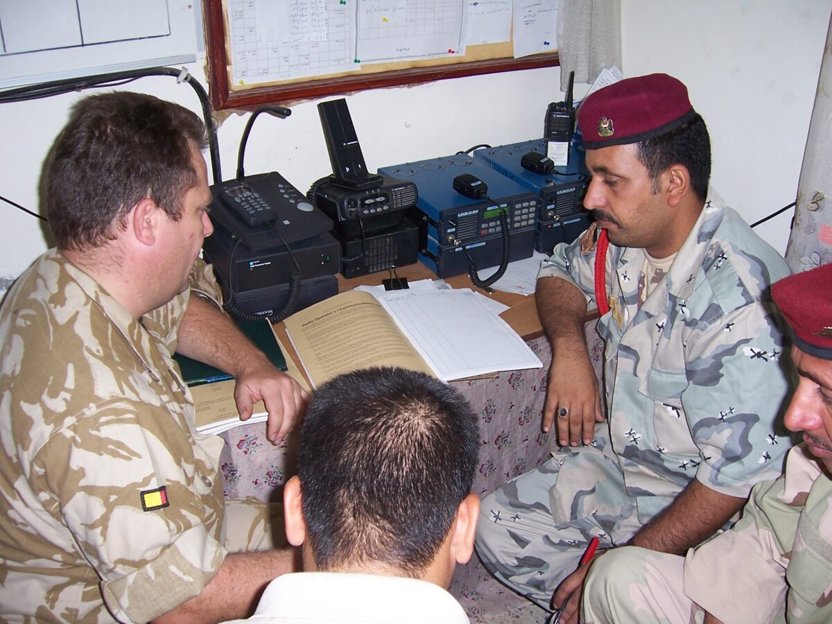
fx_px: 865
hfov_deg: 51.4
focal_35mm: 36
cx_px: 416
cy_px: 312
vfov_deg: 39.7
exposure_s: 1/60
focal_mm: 6
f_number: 3
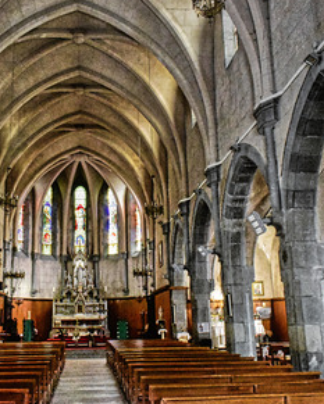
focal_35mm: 40
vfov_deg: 45.8
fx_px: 479
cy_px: 205
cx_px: 117
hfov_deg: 37.1
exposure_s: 1/30
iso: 8000
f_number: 11
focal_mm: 18
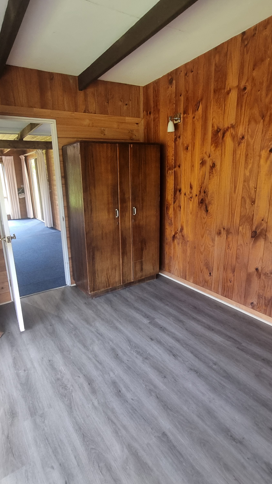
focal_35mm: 19
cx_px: 113
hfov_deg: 58.0
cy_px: 242
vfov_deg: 89.6
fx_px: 244
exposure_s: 1/50
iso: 160
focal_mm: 1.74
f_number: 2.2
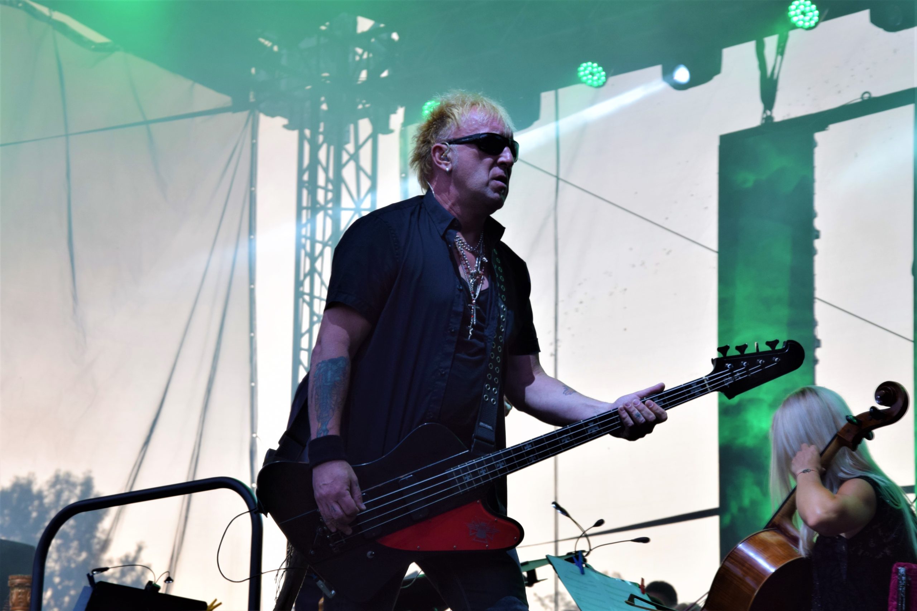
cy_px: 306
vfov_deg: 13.8
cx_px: 458
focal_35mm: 99
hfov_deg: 20.6
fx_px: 2522
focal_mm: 66
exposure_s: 1/160
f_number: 8
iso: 400
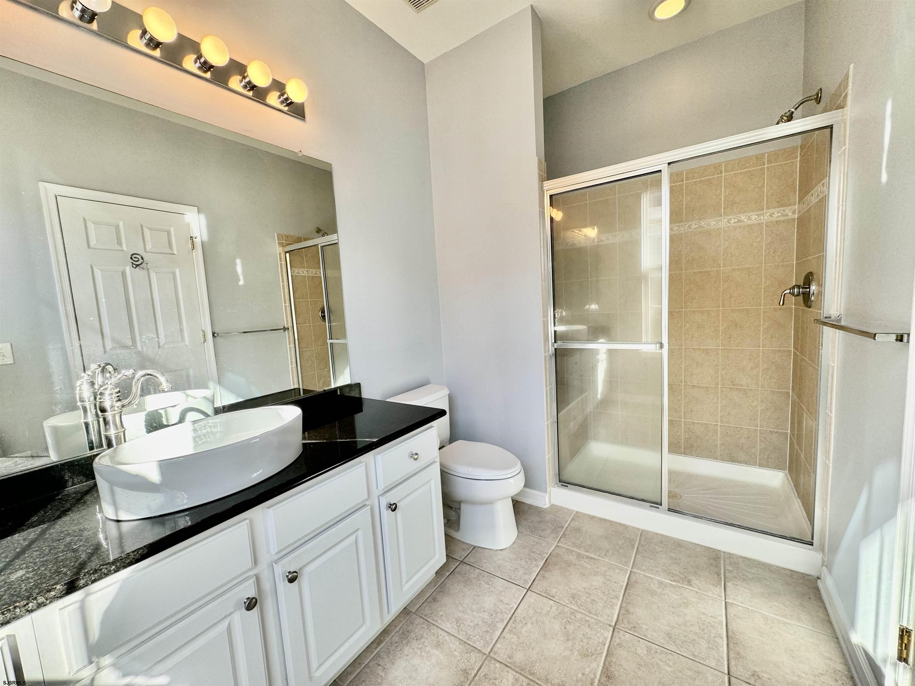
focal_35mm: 14
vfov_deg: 85.7
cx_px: 458
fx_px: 370
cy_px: 343
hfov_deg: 102.1
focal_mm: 2.22
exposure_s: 1/120
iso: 80
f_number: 2.2
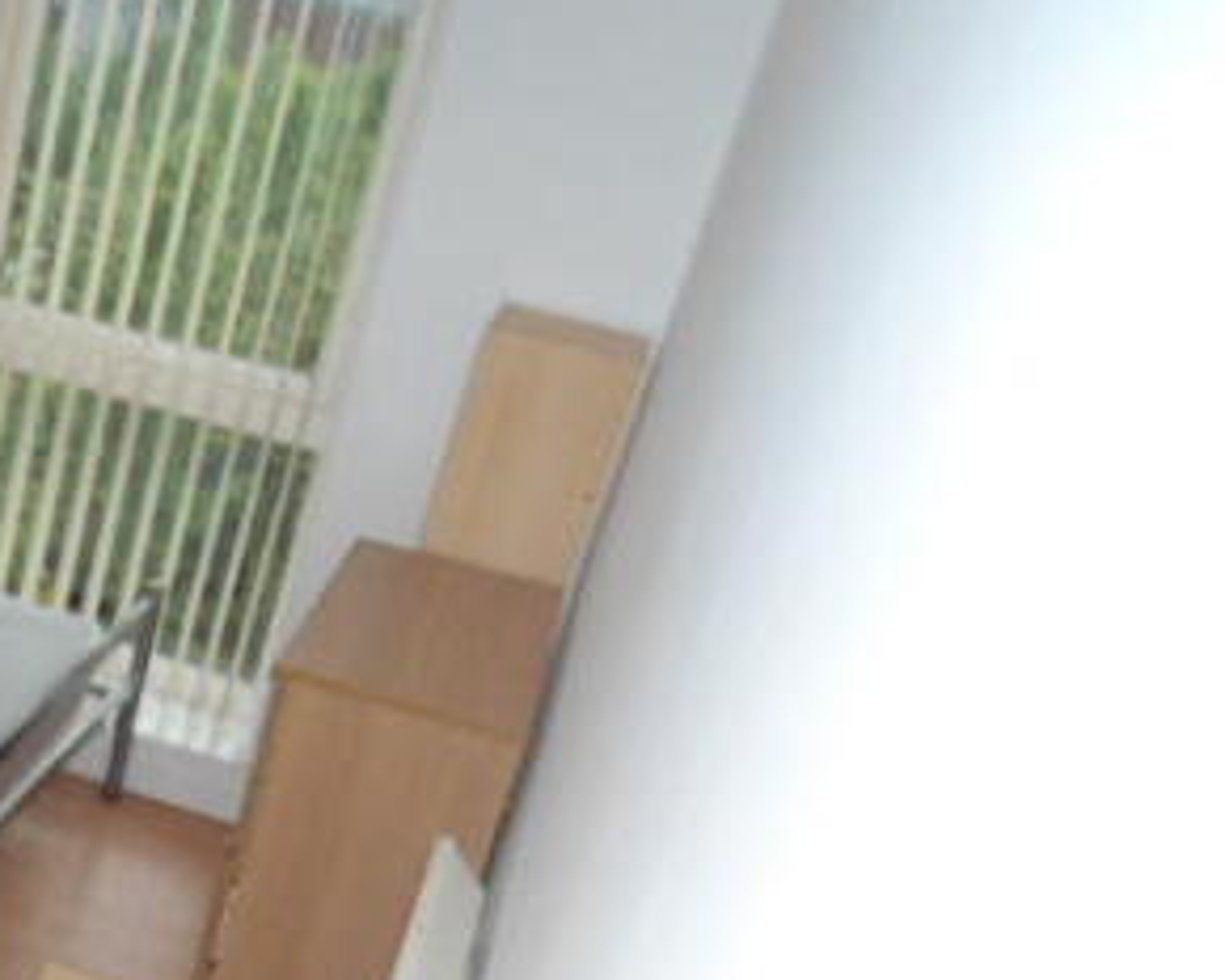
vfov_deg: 28.4
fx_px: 1849
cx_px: 36
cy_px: 906
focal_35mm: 51
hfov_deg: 33.9
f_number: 2.8
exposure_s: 1/125
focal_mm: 4.7
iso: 200
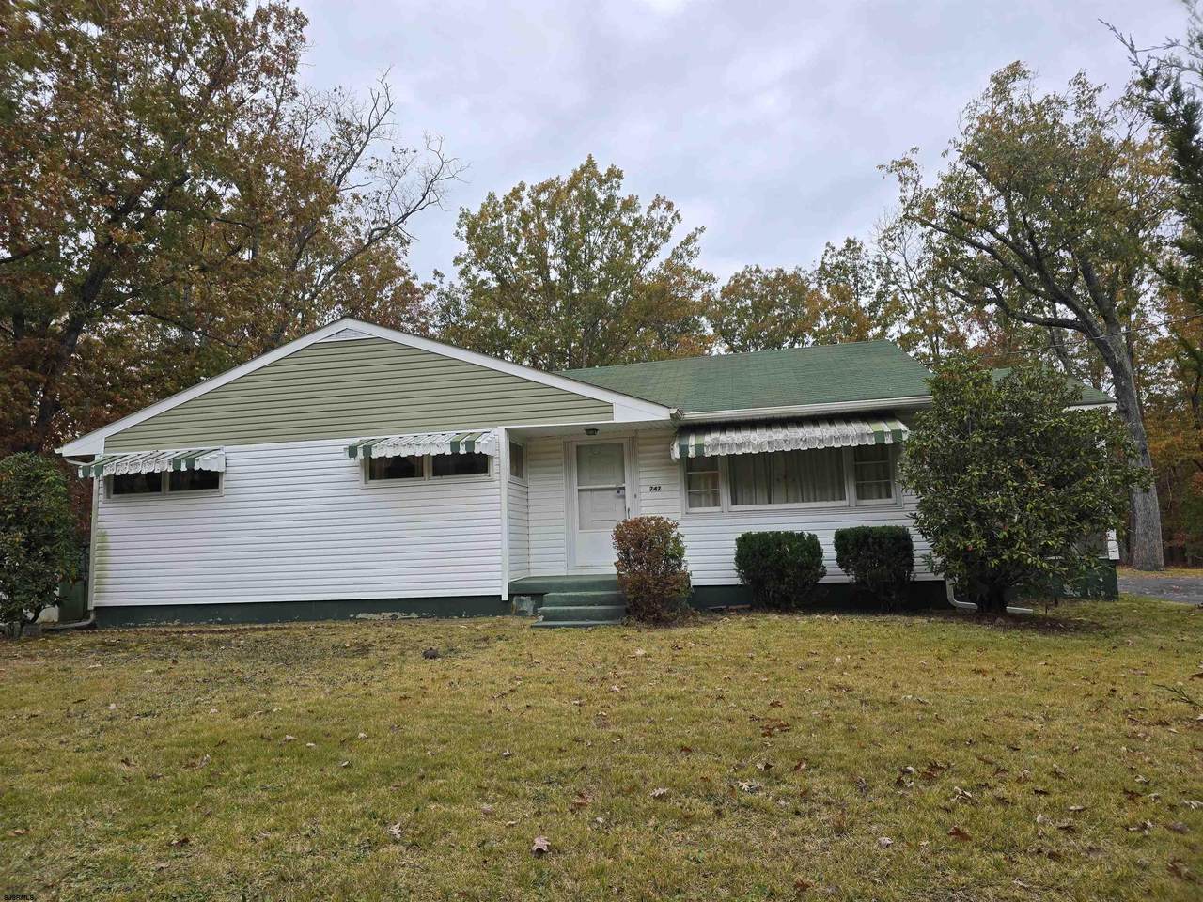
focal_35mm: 23
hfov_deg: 73.9
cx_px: 602
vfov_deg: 58.9
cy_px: 451
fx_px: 799
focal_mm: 6.3
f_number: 1.7
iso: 12
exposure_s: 1/200
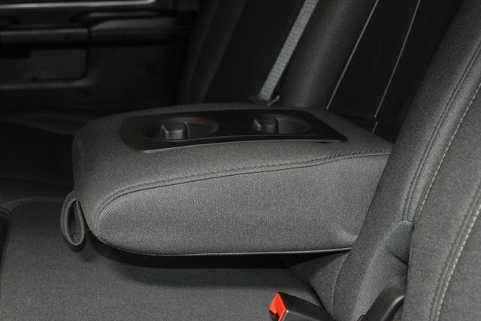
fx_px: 702
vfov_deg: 25.8
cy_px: 160
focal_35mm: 52
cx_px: 240
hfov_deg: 37.8
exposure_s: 1/30
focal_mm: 35
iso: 2200
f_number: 4.2
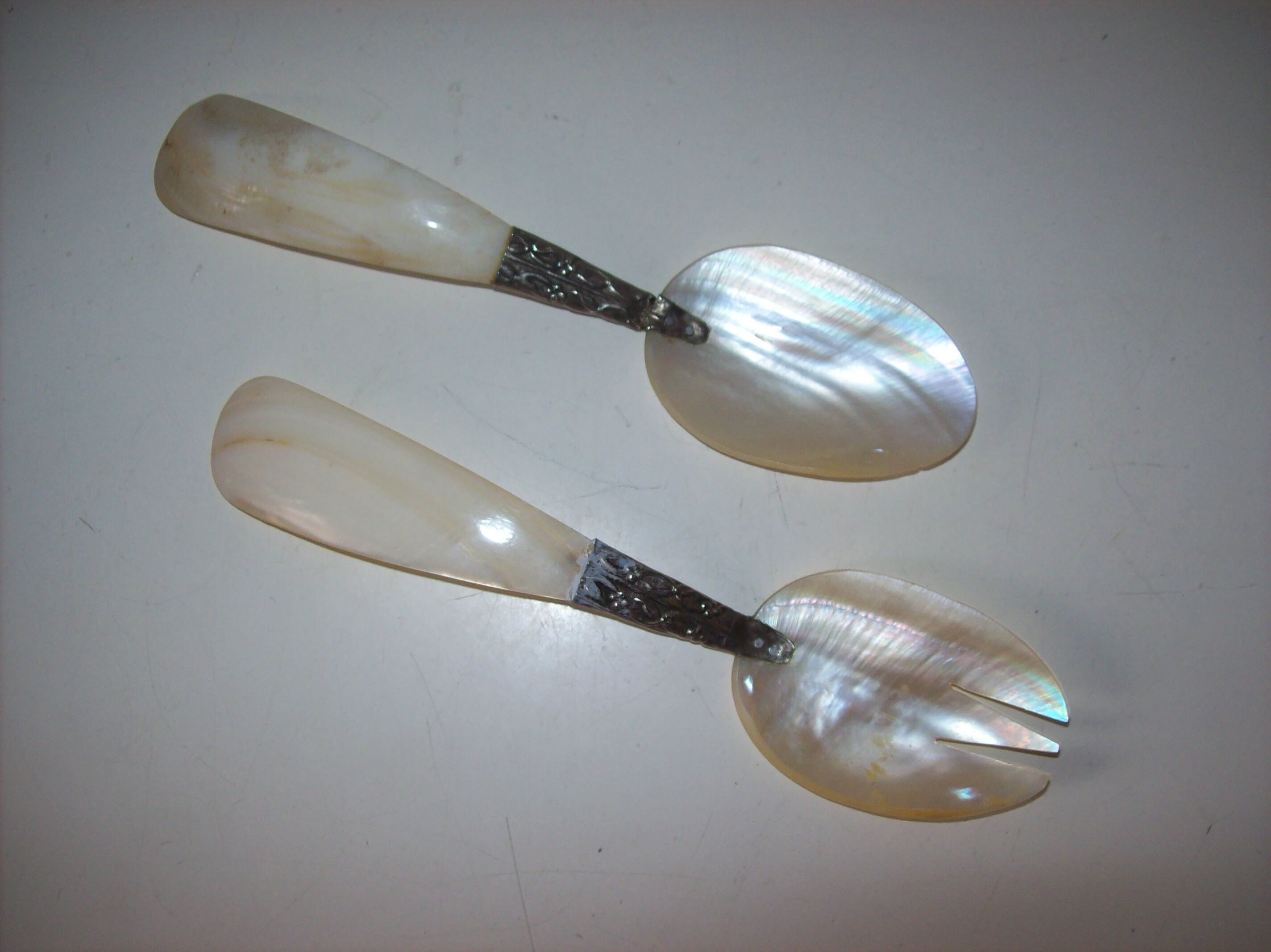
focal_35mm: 36
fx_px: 1321
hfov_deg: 51.4
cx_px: 636
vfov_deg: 39.6
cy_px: 476
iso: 80
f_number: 2.7
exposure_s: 1/64
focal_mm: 6
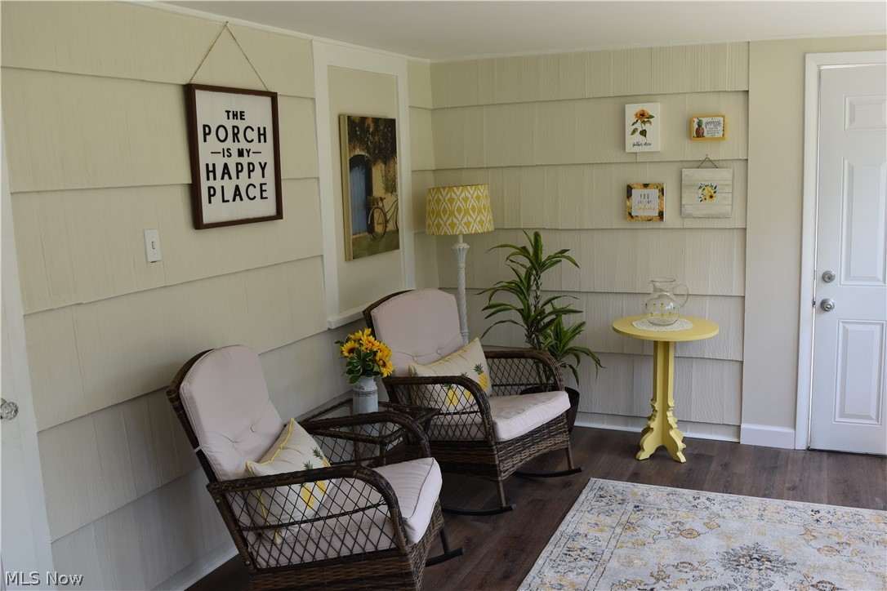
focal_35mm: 34
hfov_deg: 55.1
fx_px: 850
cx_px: 444
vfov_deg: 38.4
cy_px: 296
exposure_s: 1/160
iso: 400
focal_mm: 23
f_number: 6.3
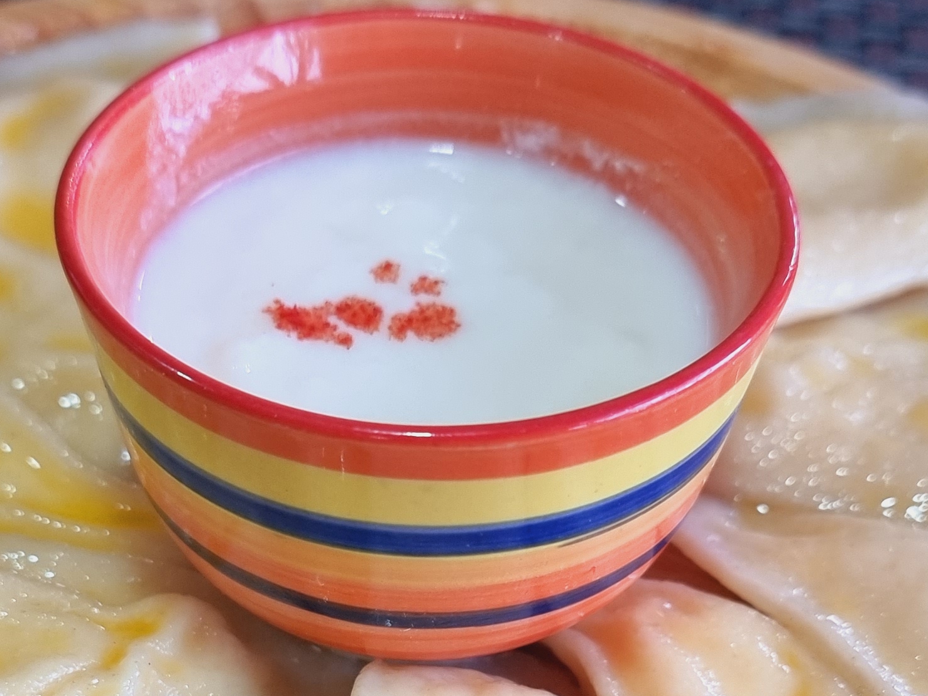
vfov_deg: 21.9
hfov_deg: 29.8
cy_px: 670
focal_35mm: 65
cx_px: 432
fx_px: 1743
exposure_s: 1/40
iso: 160
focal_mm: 6.7
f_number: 1.8
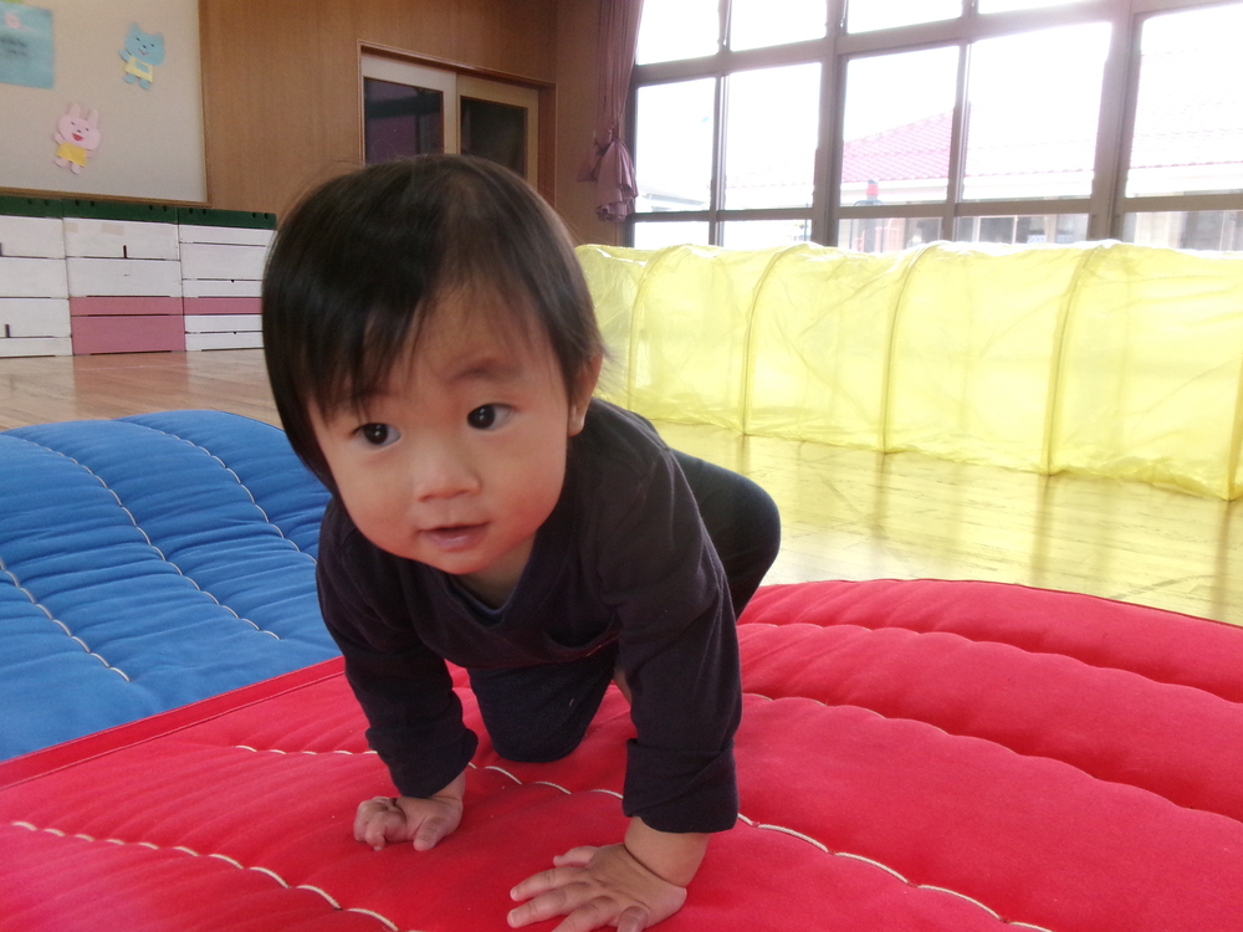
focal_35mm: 28
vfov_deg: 49.7
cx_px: 622
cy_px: 466
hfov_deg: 63.4
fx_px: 1005
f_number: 3.9
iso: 357
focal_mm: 5.1
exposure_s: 1/125
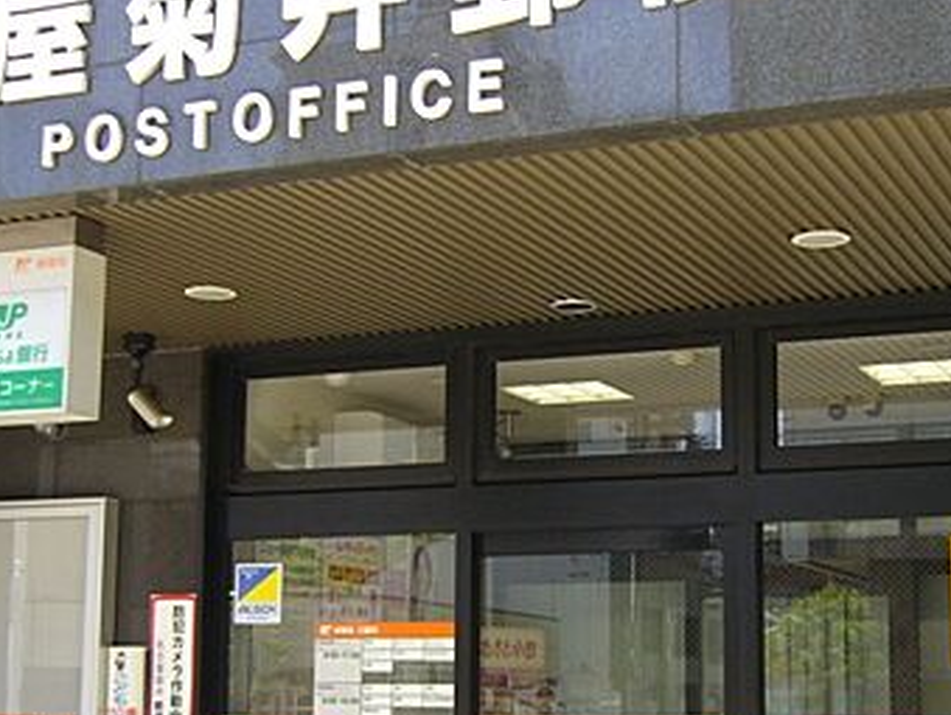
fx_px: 1815
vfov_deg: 22.3
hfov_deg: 29.3
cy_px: 421
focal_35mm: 66
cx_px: 522
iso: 80
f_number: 2.8
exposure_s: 1/160
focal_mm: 5.8
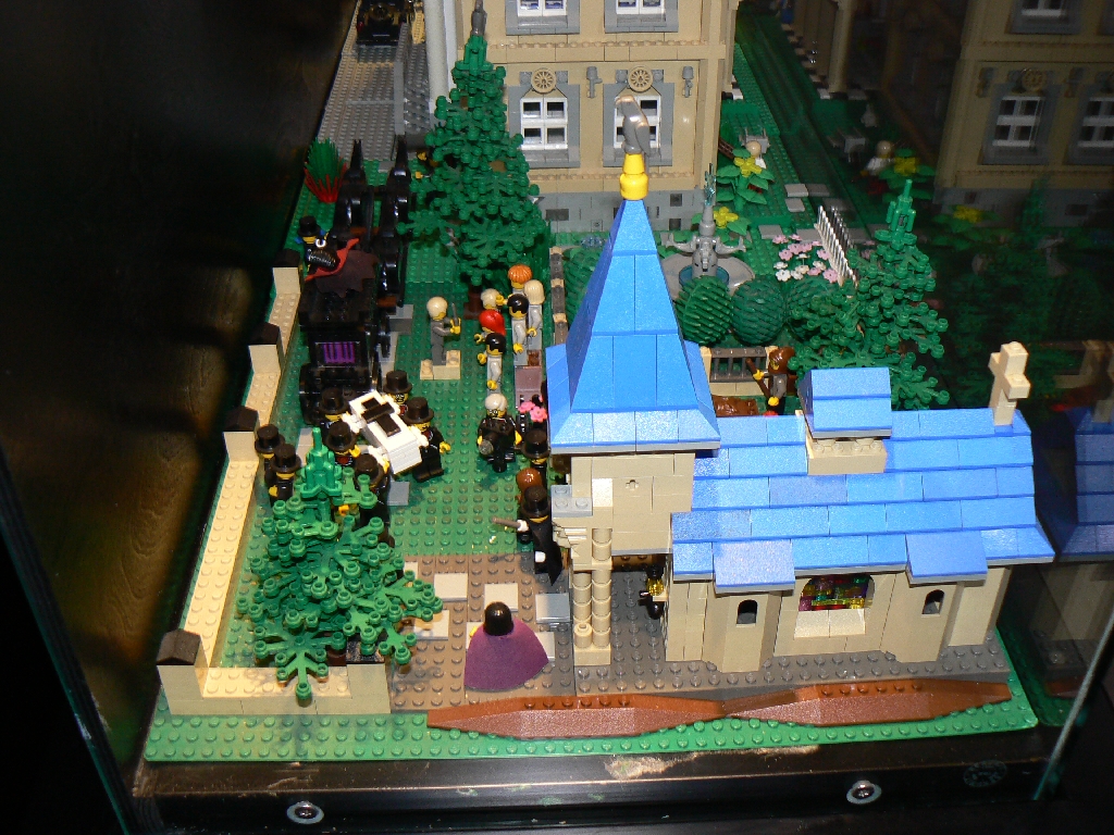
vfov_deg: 39.7
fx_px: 1159
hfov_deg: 51.4
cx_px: 557
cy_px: 418
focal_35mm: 36
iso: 100
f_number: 2.8
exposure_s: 1/30
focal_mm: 6
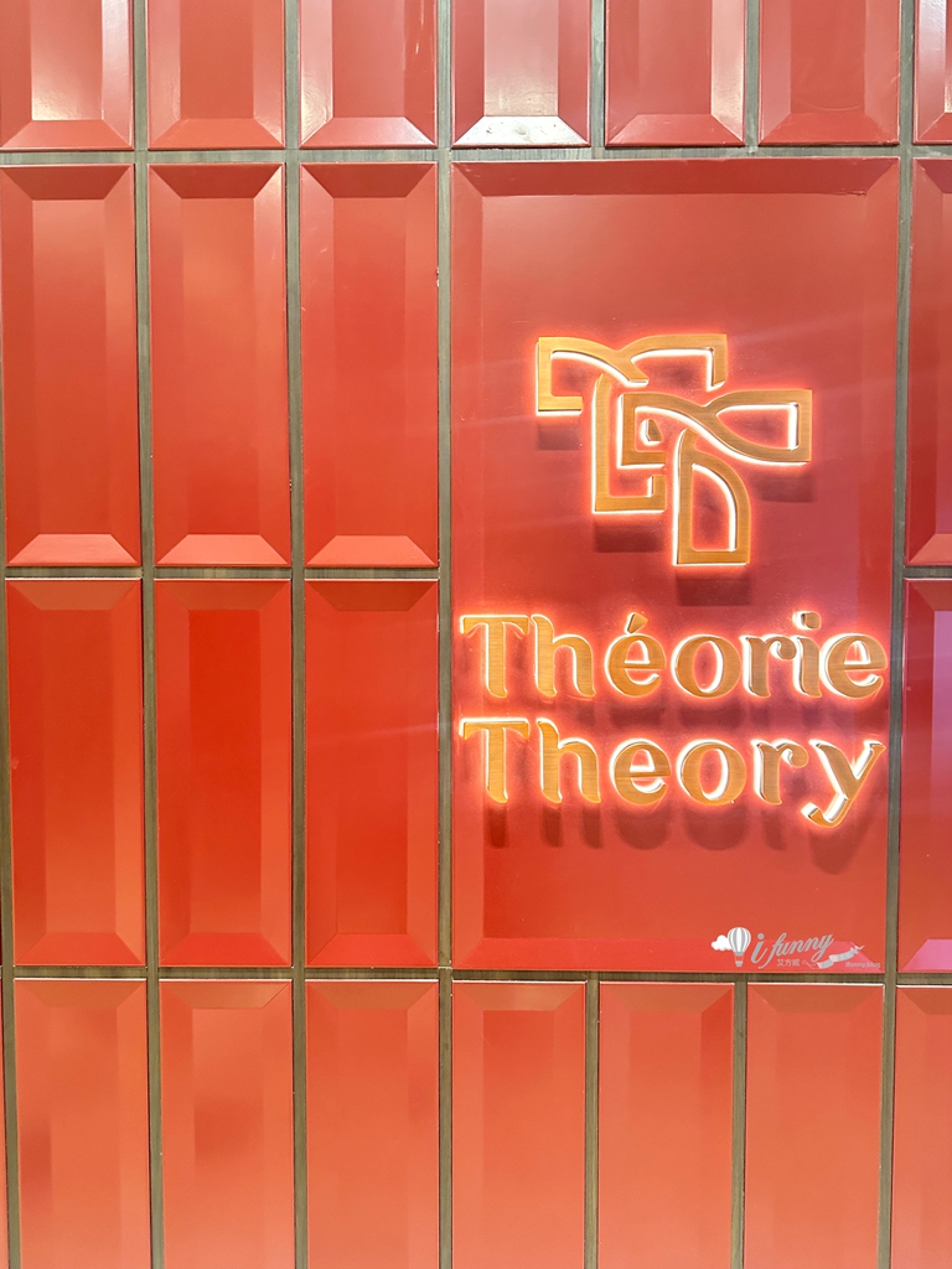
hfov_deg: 56.8
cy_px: 634
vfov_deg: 71.6
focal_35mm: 24
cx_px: 476
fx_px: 880
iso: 640
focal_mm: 6.86
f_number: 1.78
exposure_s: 1/60
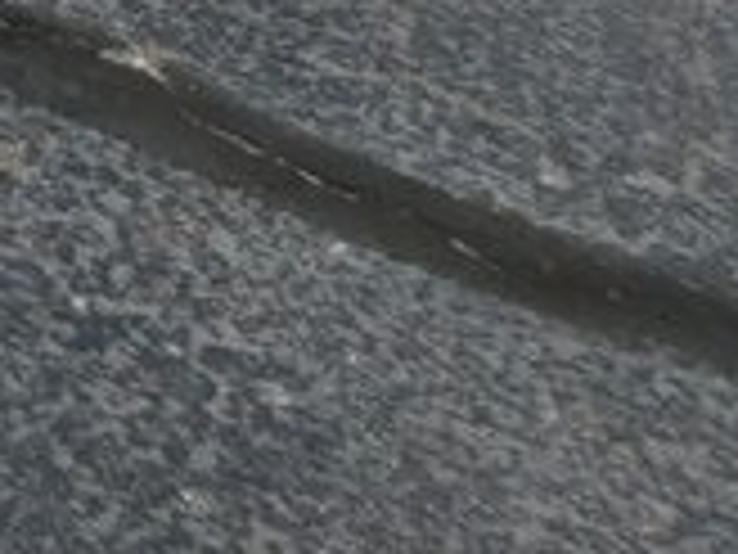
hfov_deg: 10.8
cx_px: -1228
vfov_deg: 8.8
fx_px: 3070
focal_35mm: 144
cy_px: -1022
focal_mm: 4
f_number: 6
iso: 125
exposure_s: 1/800
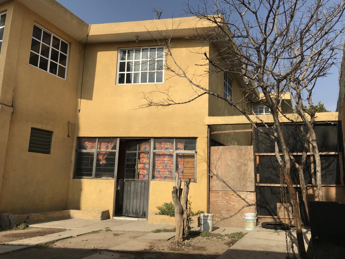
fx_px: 279
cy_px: 130
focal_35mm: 28
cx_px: 172
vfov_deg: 49.7
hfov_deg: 63.4
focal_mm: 3.99
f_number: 1.8
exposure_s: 1/3195
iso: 20
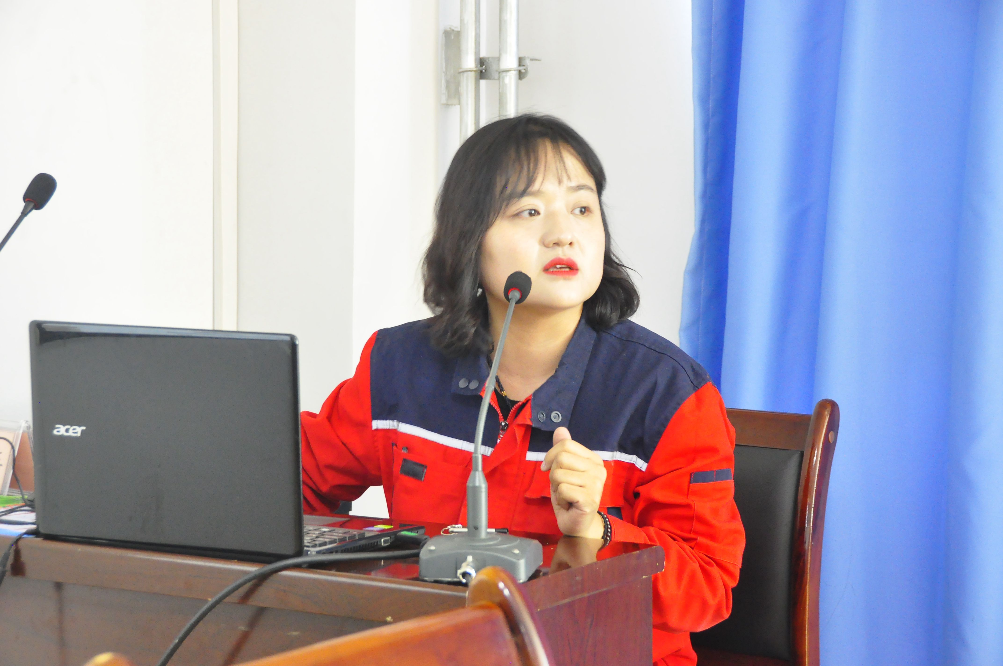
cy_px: 333
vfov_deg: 17.4
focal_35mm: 78
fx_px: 2171
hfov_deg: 26.0
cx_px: 502
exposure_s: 1/13
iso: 2000
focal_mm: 52
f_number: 5.6
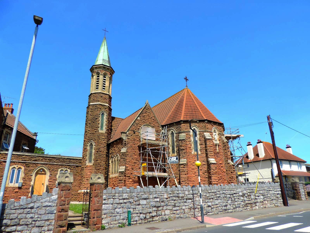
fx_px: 215
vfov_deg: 56.8
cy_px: 116
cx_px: 155
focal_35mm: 24
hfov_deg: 71.6
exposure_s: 1/1000
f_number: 3
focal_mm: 4.3
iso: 80
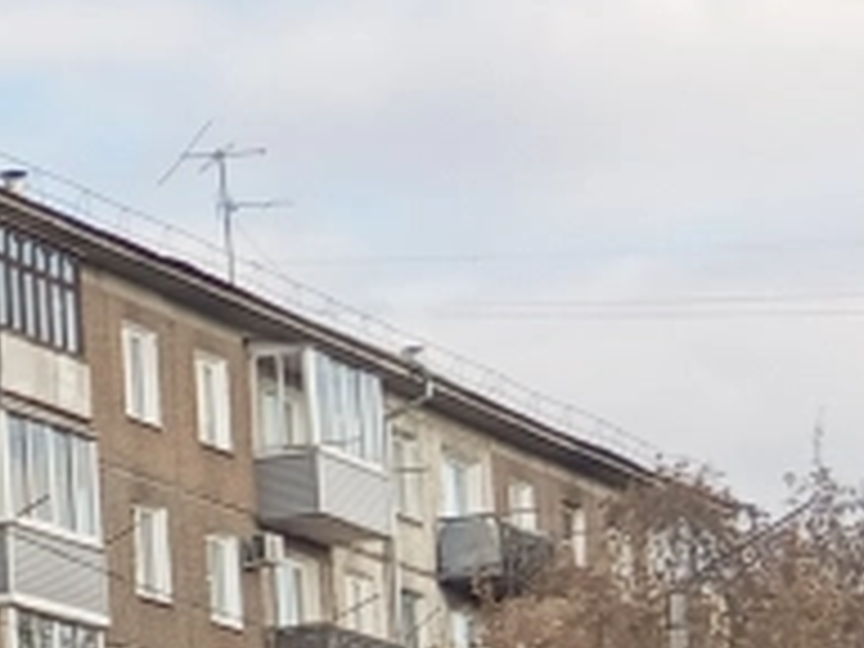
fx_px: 4568
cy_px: 594
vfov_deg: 8.1
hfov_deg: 9.2
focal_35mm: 183
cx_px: -1508
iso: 55
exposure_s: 1/313
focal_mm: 4.22
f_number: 1.8
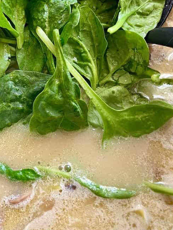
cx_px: 29
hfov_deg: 28.9
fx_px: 326
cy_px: 32
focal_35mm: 49
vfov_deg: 36.9
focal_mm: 5.1
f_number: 1.6
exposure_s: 1/99
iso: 125
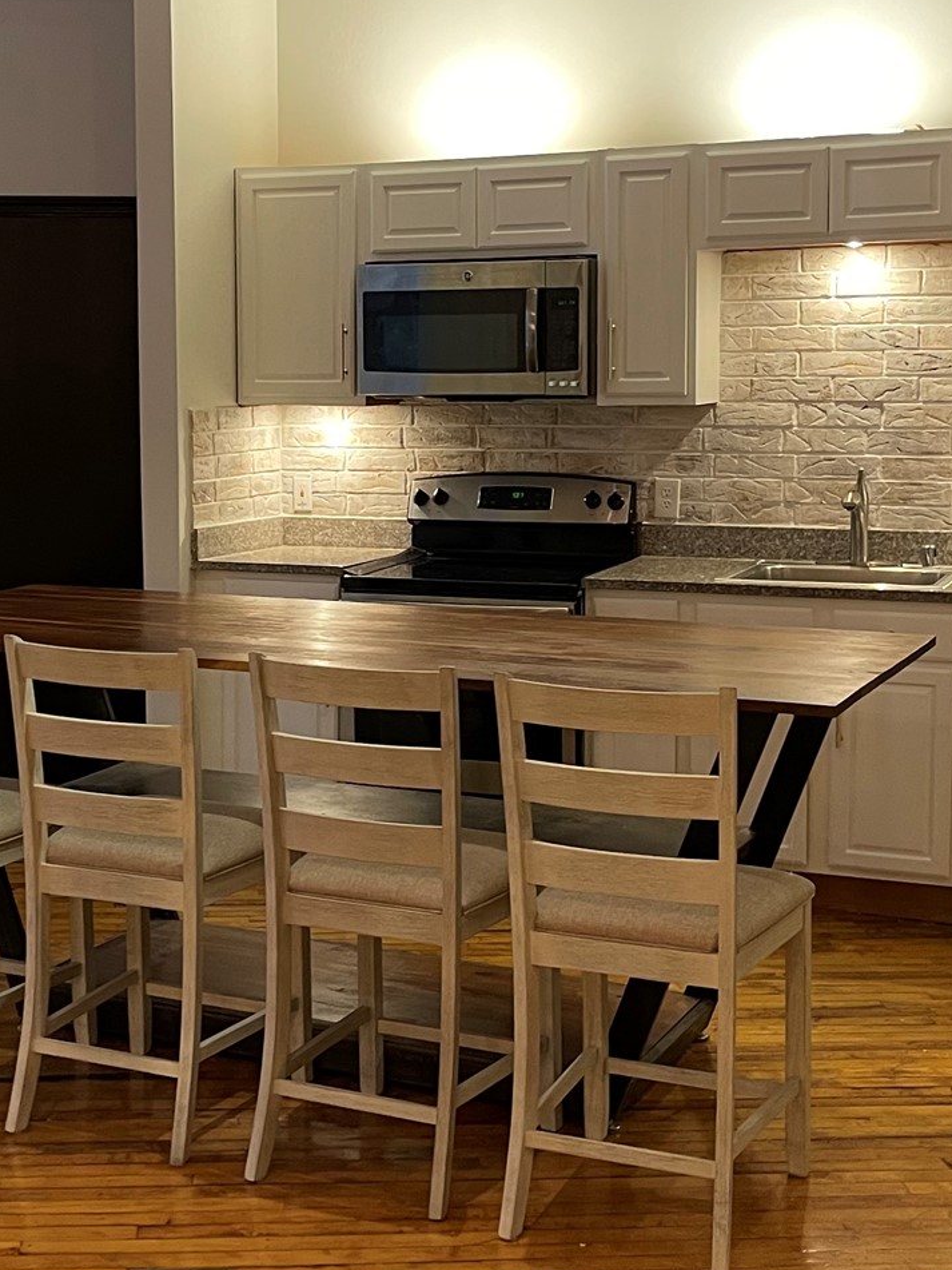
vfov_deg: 34.3
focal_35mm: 56
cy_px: 580
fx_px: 2054
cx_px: 296
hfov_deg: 25.9
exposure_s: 1/60
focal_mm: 5.1
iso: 250
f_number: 1.6
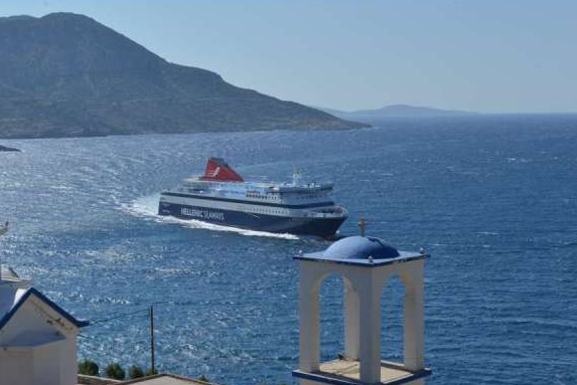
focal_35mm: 67
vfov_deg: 20.3
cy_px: 192
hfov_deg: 29.9
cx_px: 195
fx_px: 1075
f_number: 9
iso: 110
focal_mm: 48
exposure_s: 1/160
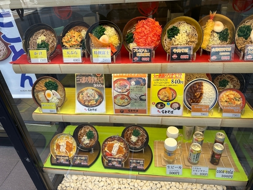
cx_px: 126
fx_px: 175
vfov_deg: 56.8
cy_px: 95
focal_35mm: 24
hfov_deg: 71.6
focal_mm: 6.86
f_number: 1.78
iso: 80
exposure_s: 1/864
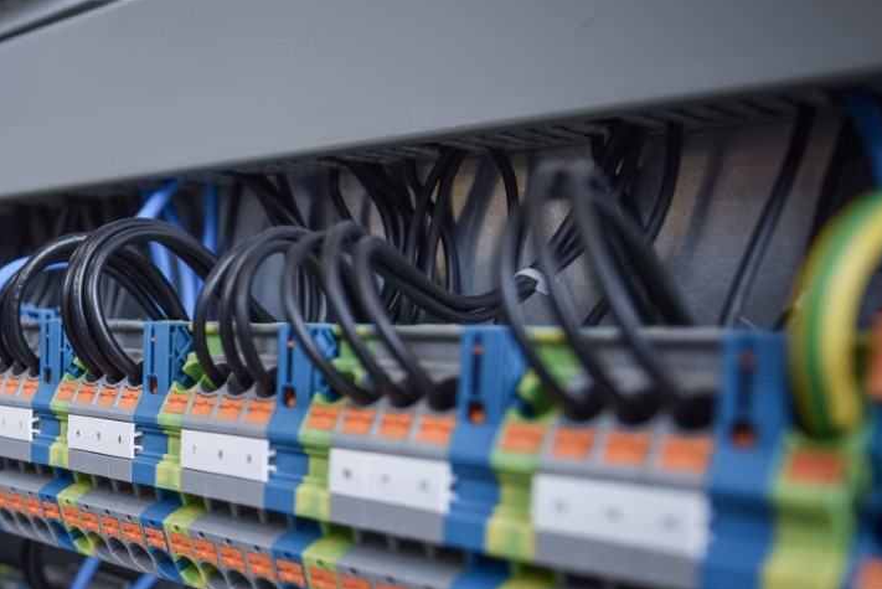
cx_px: 19
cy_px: 422
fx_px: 1103
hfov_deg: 39.0
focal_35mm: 45
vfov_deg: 29.6
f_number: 2.8
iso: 200
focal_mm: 20
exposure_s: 1/160
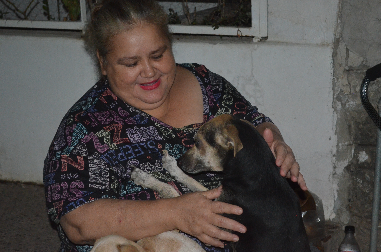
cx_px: 180
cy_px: 123
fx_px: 946
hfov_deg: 22.8
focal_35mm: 90
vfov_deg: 15.2
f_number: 5.6
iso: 3200
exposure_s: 1/60
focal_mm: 55
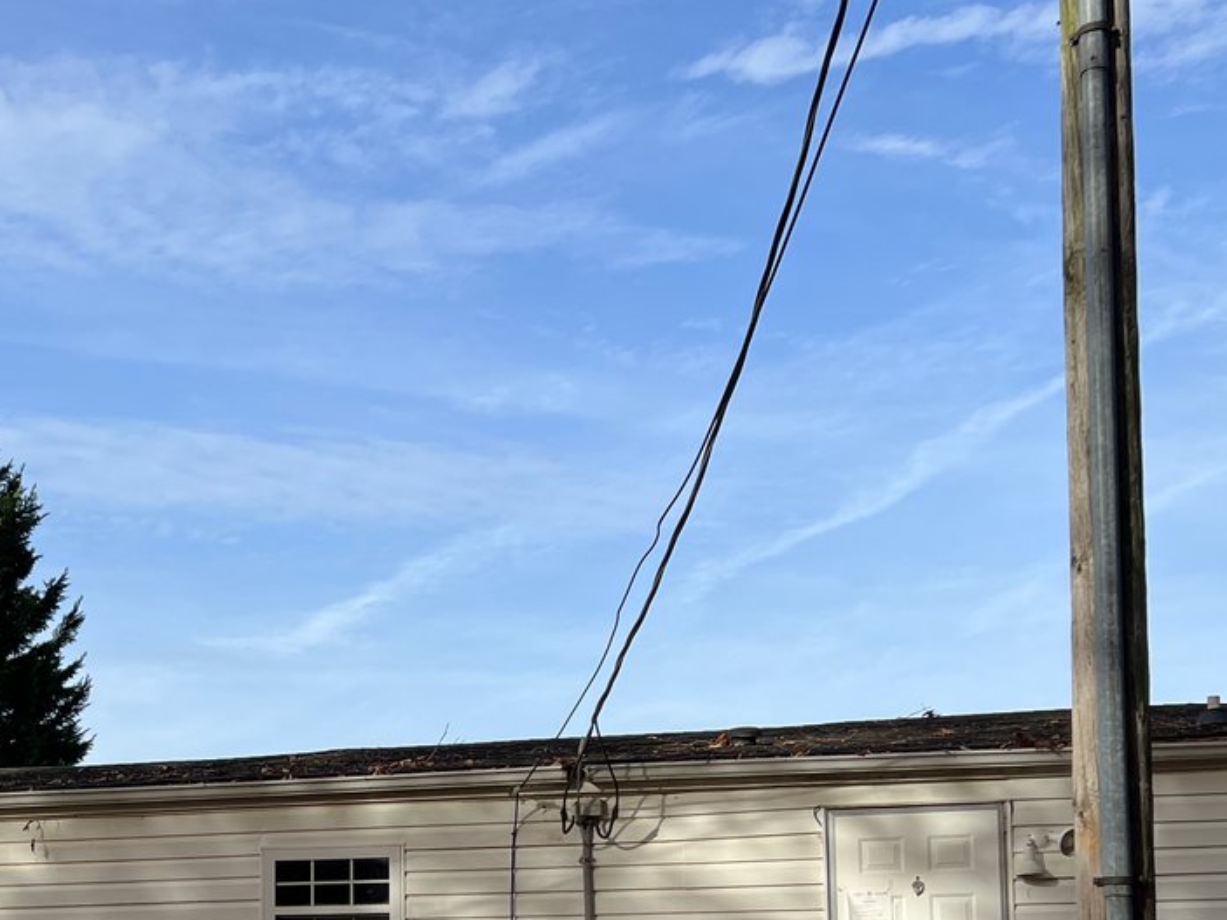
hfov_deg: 33.4
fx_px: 1985
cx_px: 261
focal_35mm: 56
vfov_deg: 25.0
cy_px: 900
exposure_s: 1/3571
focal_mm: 5.7
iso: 50
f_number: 1.5
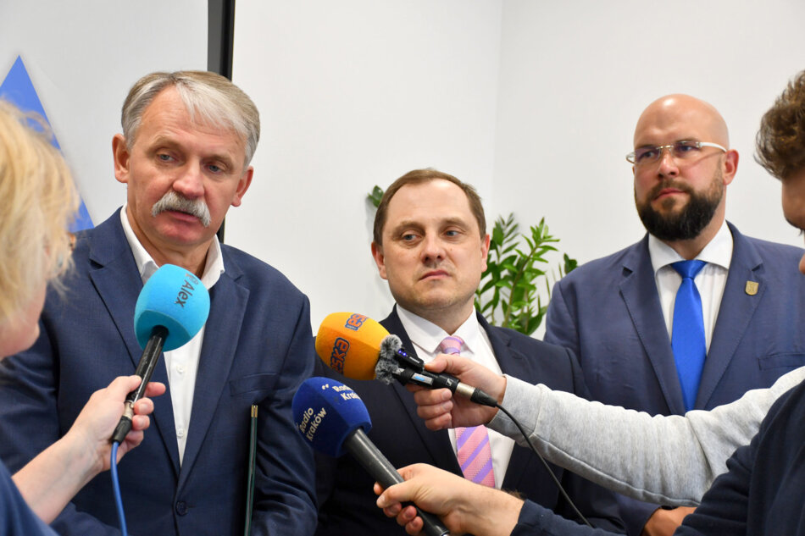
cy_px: 268
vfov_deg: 18.9
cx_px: 402
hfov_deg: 28.1
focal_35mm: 72
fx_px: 1610
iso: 800
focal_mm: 48
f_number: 5.6
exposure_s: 1/125
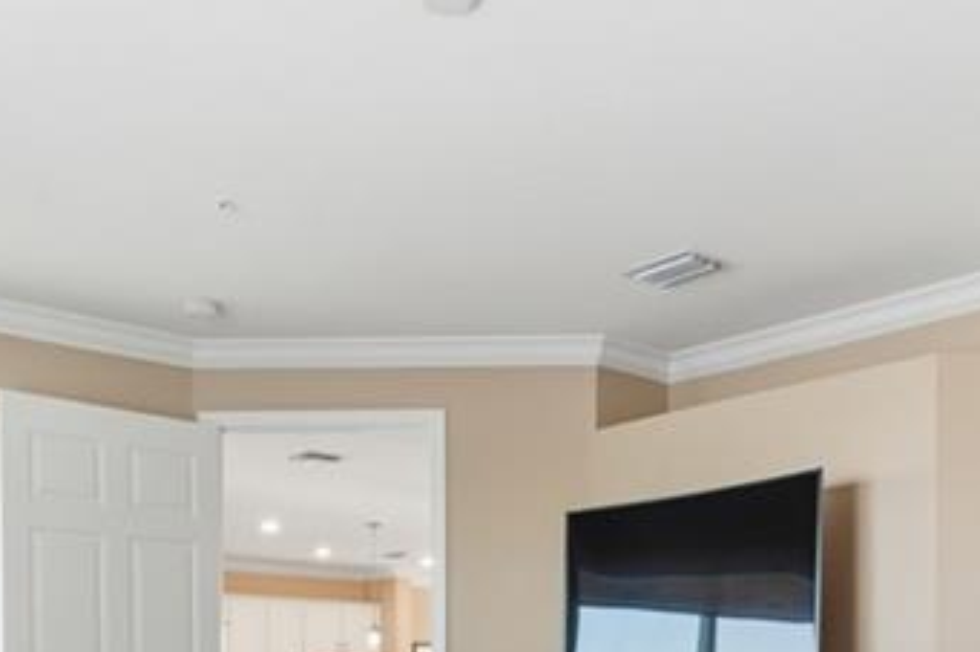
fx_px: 1306
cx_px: 583
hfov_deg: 41.0
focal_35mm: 48
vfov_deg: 25.9
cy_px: 722
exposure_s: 1/40
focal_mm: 16
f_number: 9
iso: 400
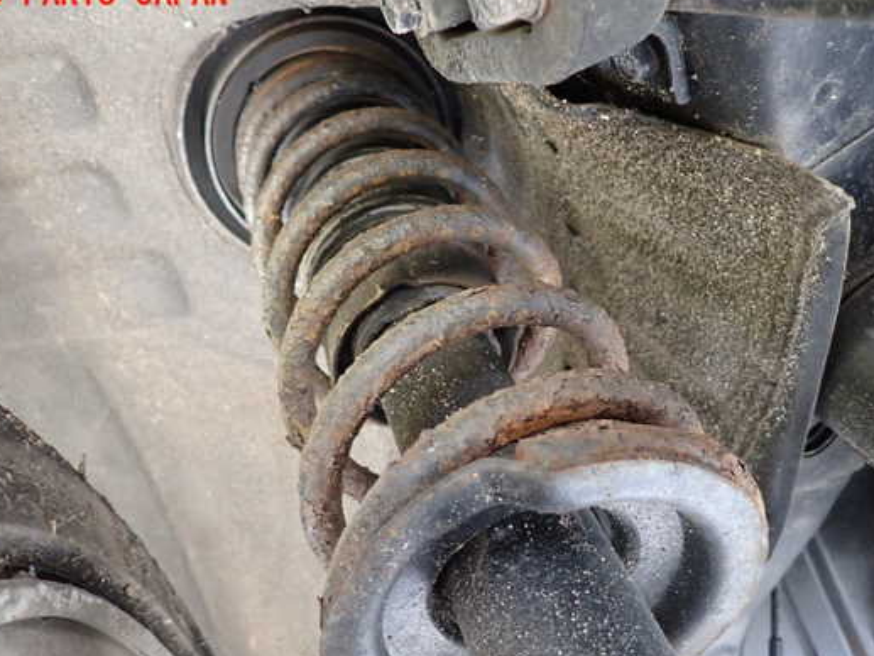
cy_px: 353
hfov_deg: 61.6
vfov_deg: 48.2
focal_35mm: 29
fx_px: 732
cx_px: 428
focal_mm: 4.5
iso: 400
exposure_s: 1/30
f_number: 2
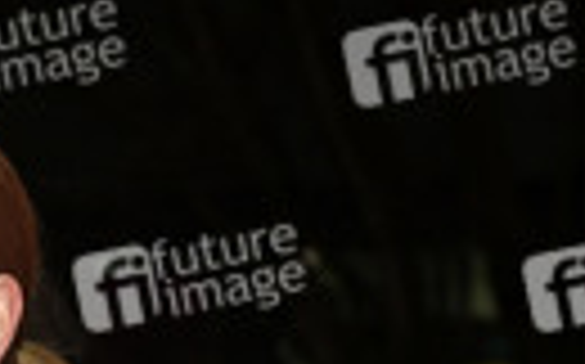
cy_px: 616
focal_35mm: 326
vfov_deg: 4.0
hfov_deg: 6.3
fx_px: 5193
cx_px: -380
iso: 1400
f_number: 7.1
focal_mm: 92
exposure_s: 1/200
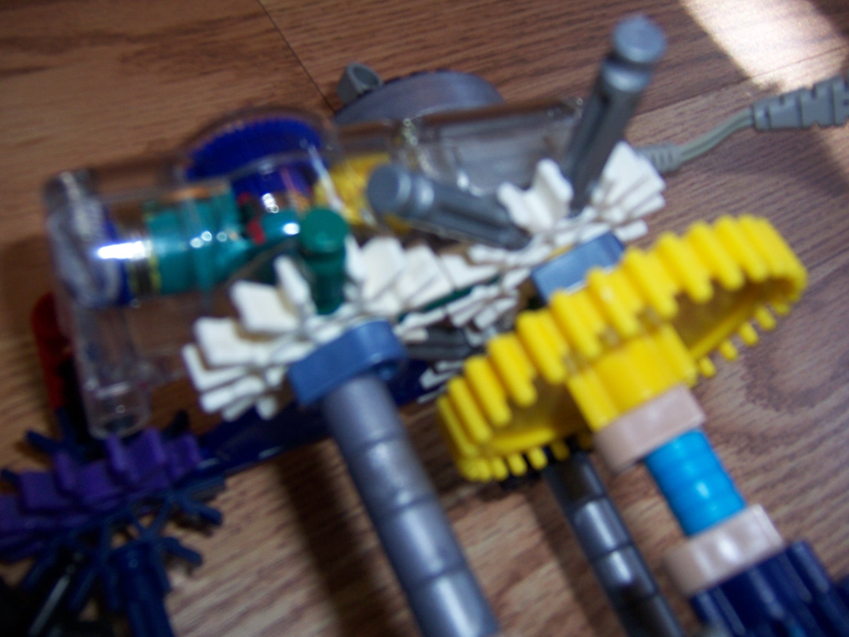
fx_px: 809
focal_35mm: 33
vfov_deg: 42.9
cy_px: 318
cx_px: 424
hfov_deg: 55.4
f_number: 2.8
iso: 80
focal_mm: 5.5
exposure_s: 1/60
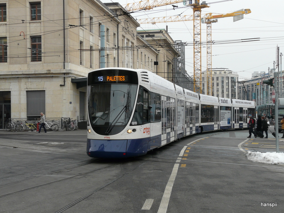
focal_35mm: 53
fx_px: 435
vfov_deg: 27.5
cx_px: 142
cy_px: 106
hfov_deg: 36.2
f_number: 5.6
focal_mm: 8.8
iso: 100
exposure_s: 1/250
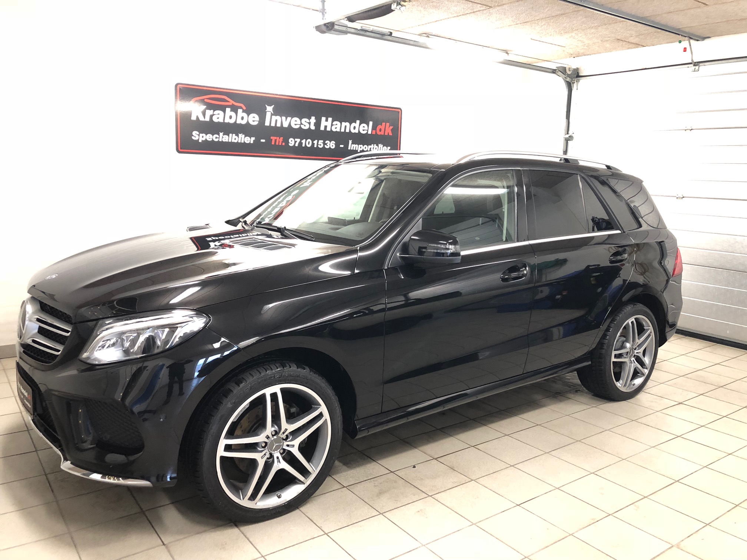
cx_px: 374
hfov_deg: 63.4
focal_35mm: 28
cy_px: 280
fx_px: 604
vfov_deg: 49.7
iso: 100
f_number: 1.8
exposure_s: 1/13
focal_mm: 3.99
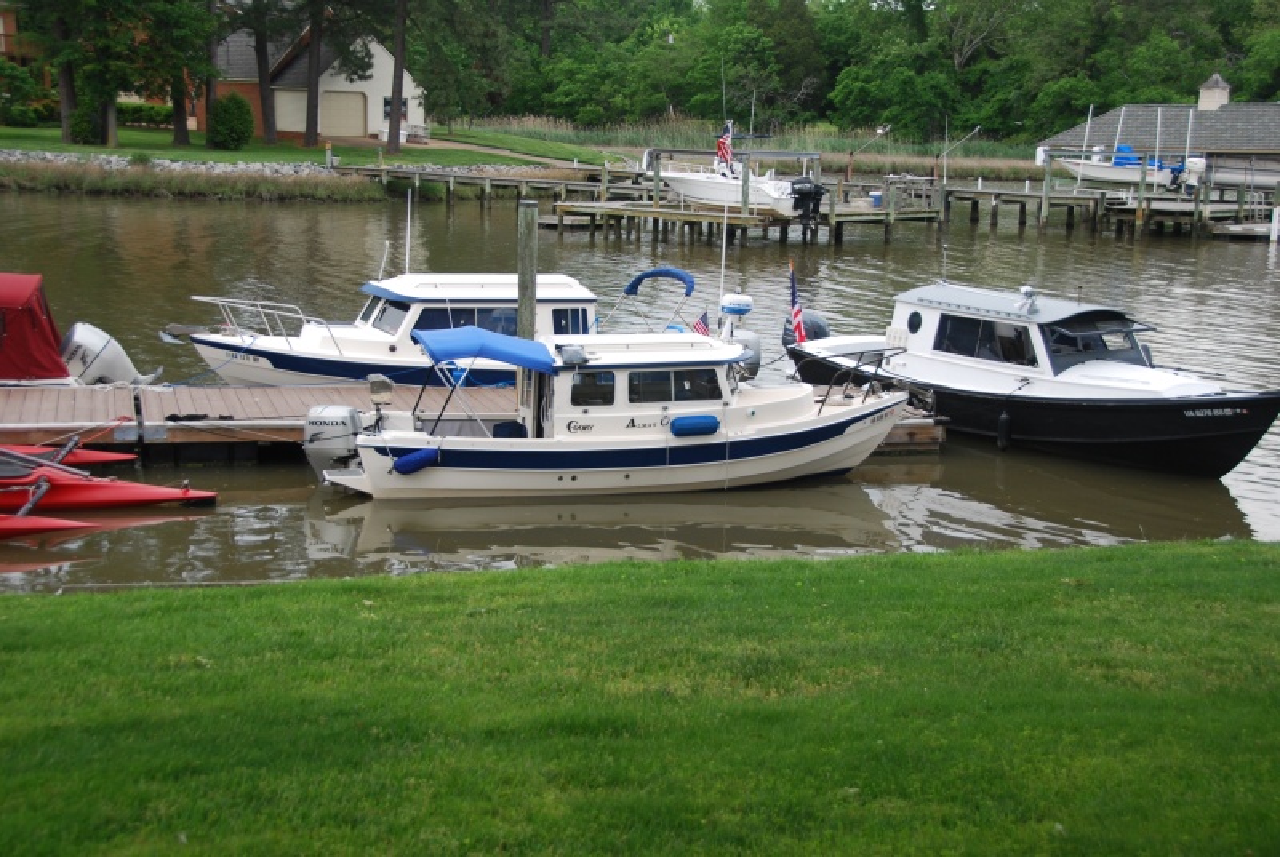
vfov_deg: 25.8
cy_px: 428
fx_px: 1869
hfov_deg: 37.8
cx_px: 640
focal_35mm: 52
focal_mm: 35
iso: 200
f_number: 4.5
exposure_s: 1/80
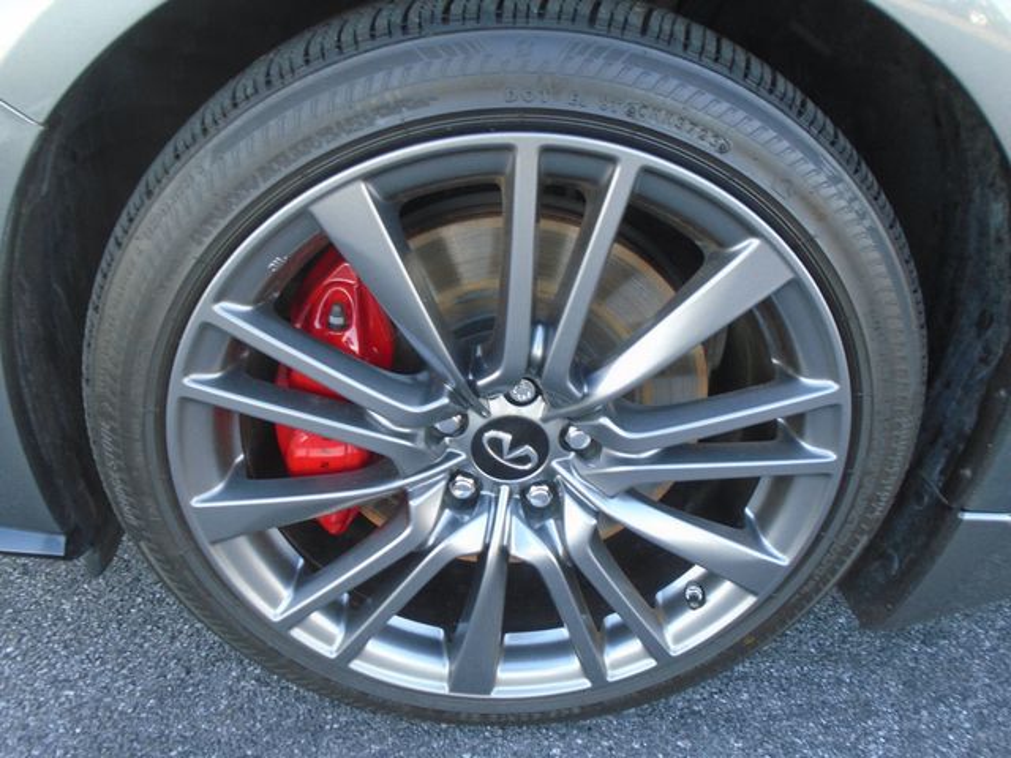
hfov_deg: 67.3
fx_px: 759
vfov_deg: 53.1
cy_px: 379
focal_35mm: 26
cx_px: 506
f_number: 3.2
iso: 100
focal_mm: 4.6
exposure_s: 1/30
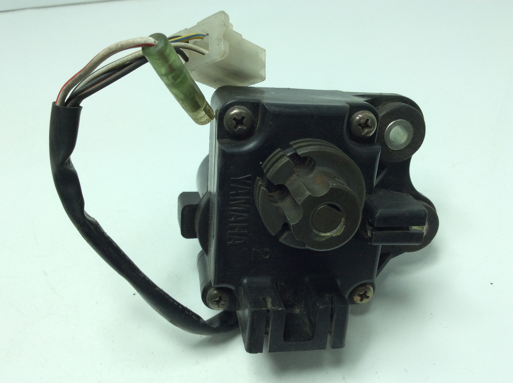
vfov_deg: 44.1
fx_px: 474
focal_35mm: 32
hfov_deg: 56.9
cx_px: 256
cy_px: 192
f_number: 2.4
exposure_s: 1/327
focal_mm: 3.3
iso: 32
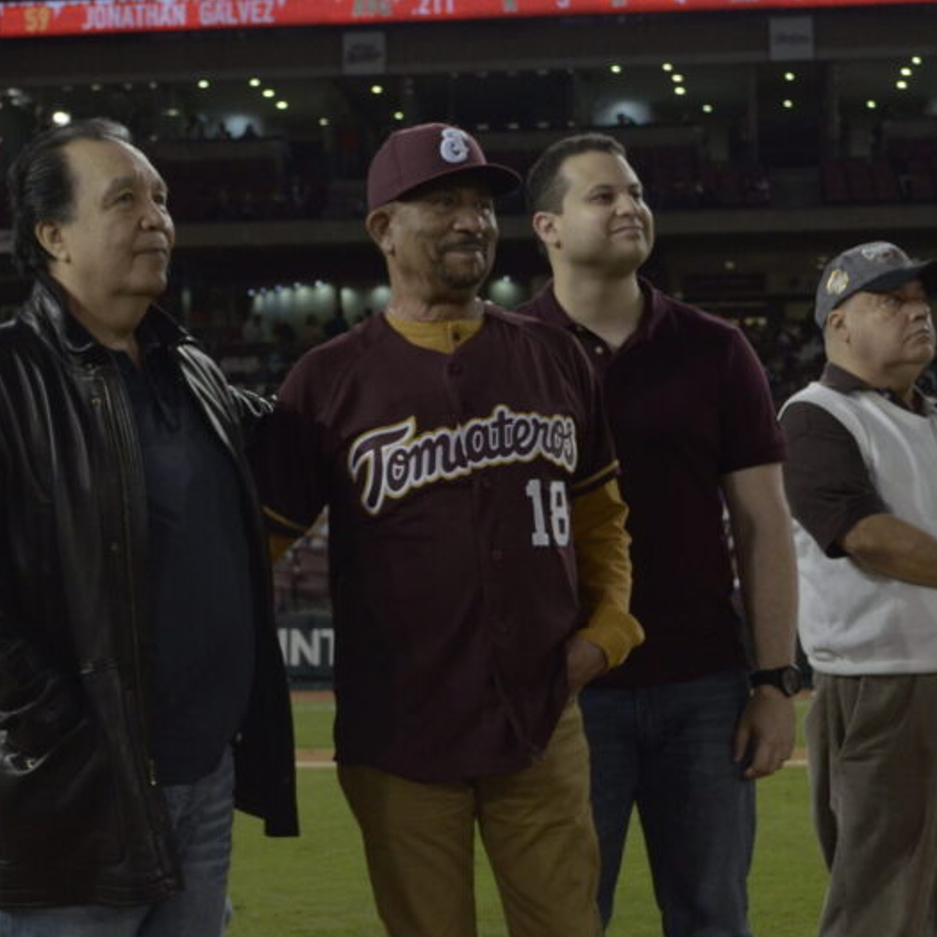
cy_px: 519
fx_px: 2659
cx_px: 403
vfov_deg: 20.0
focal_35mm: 87
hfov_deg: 20.0
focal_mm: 35
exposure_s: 1/160
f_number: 5
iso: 800
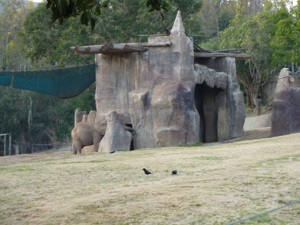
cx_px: 150
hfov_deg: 13.4
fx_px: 1274
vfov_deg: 10.1
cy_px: 112
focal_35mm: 147
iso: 125
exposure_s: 1/60
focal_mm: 24.1
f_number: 4.5
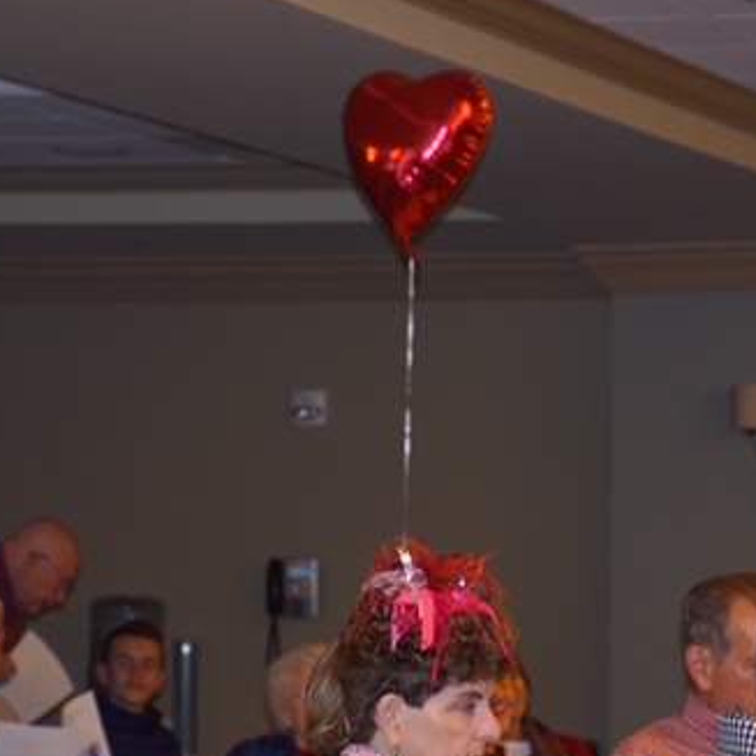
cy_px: 435
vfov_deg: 8.7
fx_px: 4942
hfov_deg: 8.7
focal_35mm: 200
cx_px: 449
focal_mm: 80
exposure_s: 1/60
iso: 800
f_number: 5.6
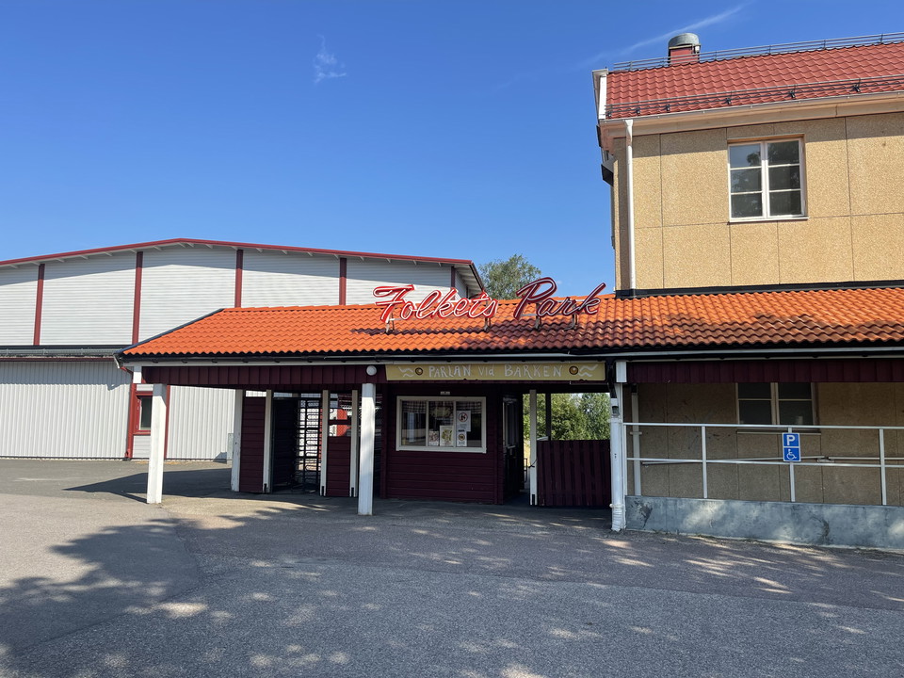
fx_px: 653
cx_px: 452
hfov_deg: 69.4
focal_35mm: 25
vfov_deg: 54.9
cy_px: 339
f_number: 1.6
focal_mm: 5.1
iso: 32
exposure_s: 1/2545
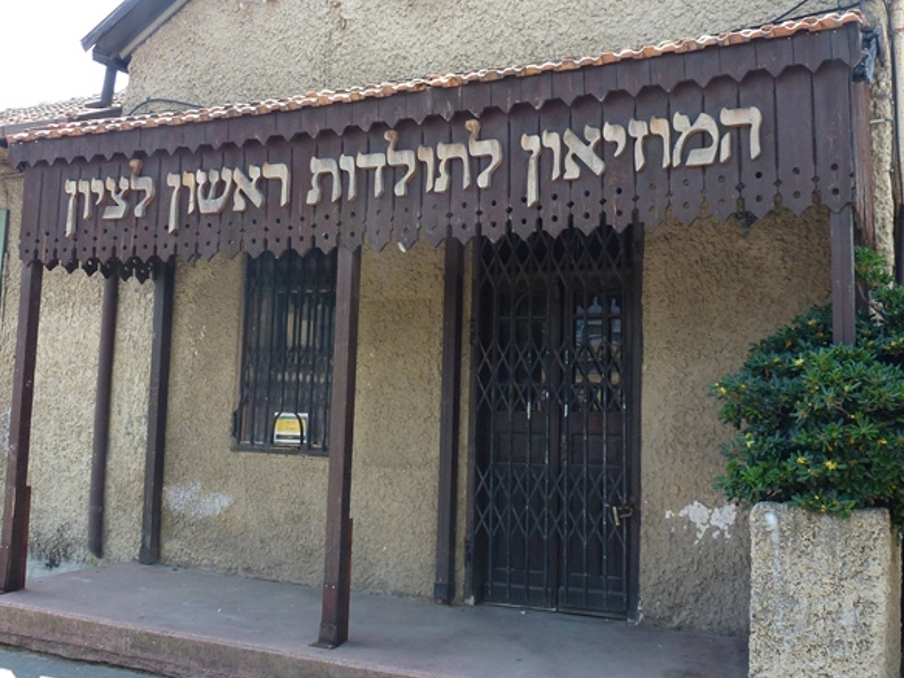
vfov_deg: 38.6
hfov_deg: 49.9
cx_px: 531
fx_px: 966
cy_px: 313
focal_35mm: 37
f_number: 4
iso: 100
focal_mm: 4.3
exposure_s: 1/160
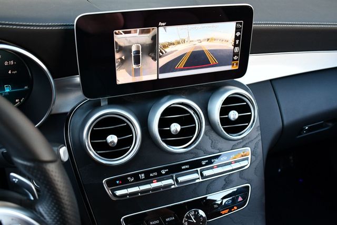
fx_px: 337
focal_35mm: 36
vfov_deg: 36.9
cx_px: 168
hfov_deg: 53.1
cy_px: 112
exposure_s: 1/250
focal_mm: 18
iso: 800
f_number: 3.5
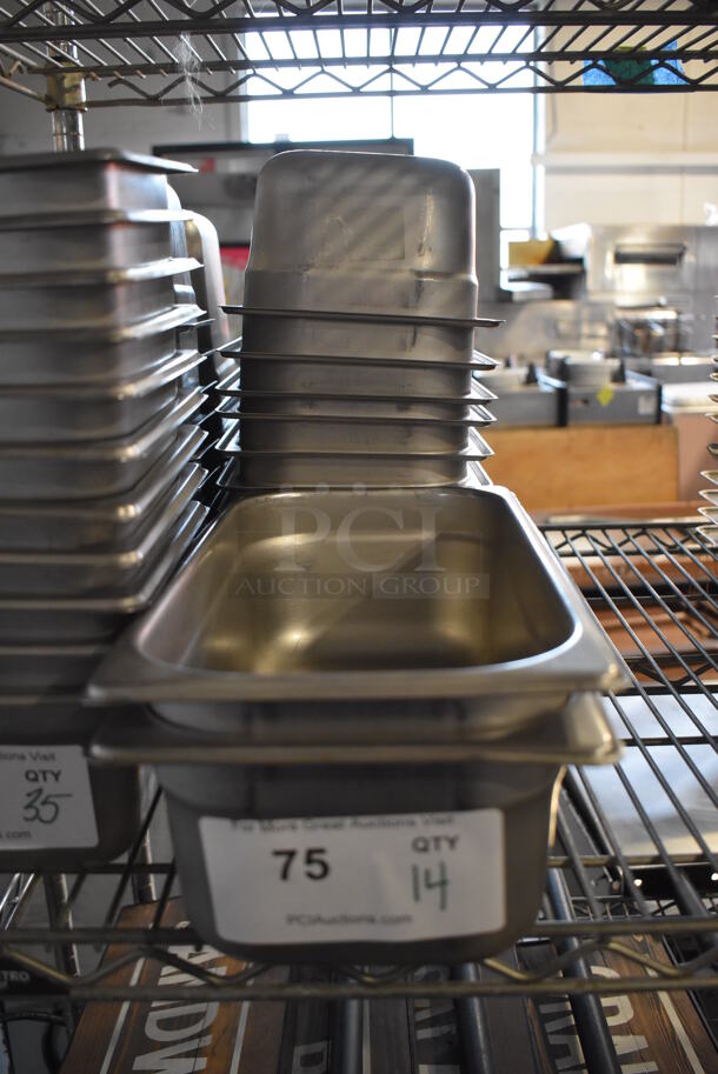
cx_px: 359
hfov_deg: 40.0
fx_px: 986
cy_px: 537
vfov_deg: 57.2
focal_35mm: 33
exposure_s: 1/125
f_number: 3.8
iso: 2200
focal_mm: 22
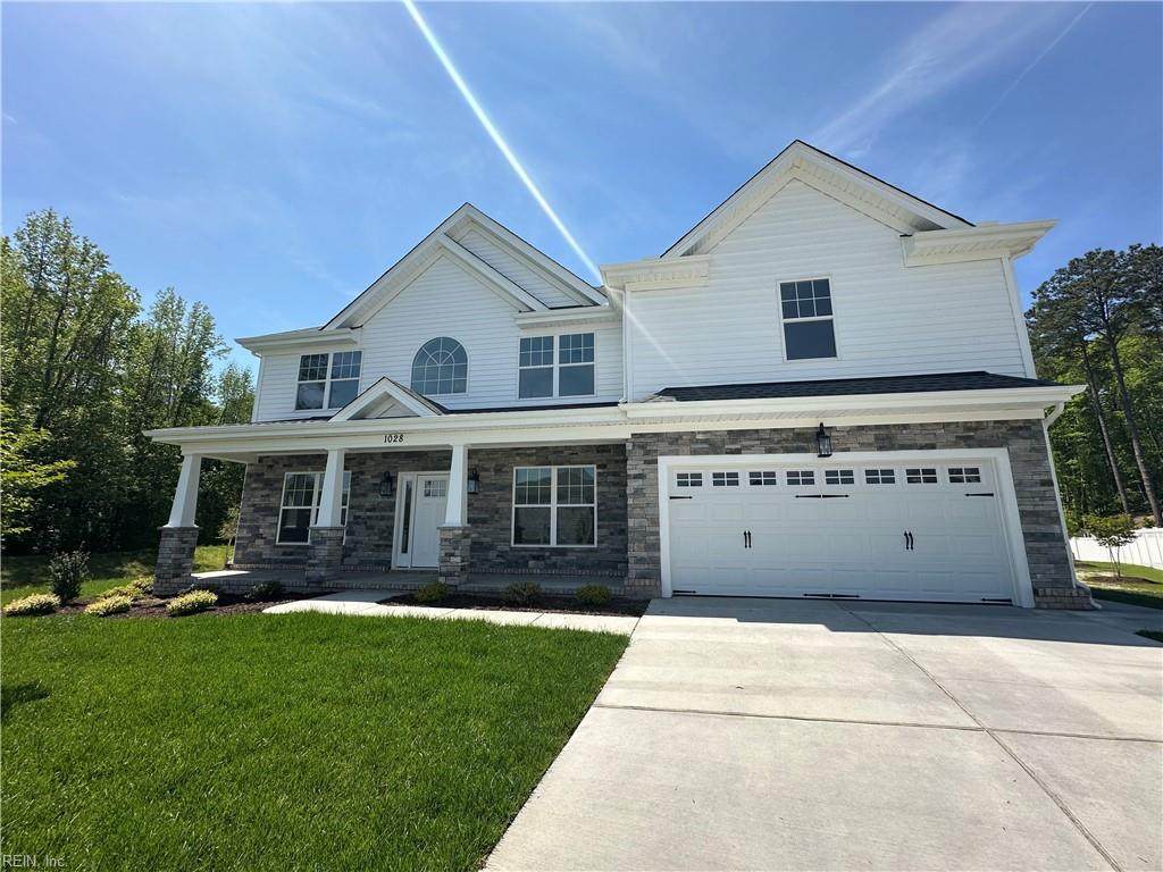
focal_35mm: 14
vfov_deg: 85.7
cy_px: 436
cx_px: 582
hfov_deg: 102.1
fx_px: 470
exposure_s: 1/1795
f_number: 2.2
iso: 50
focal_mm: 2.22
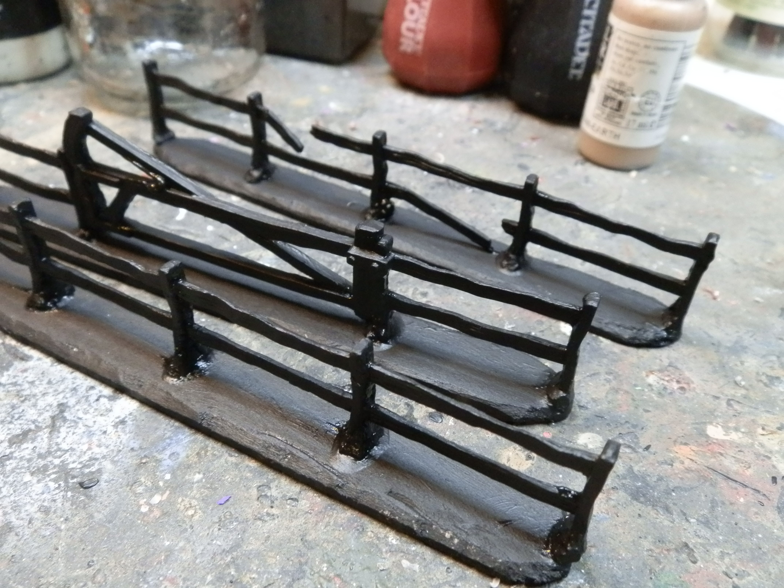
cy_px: 294
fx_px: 634
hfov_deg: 63.4
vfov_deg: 49.7
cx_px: 392
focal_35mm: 28
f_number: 3.1
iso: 400
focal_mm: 5
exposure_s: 1/60
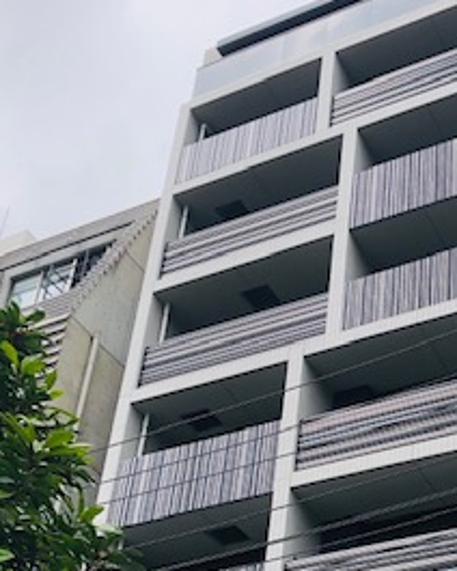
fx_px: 1116
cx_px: 379
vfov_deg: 27.7
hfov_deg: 22.8
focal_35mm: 66
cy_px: 515
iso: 20
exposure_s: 1/1066
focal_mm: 3.99
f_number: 1.8
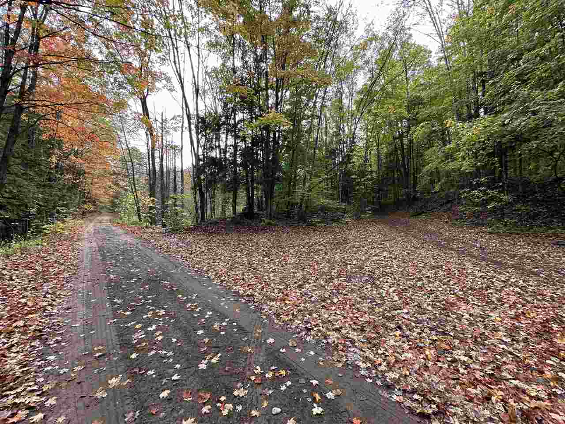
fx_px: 229
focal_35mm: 14
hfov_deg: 102.1
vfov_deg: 85.7
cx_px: 282
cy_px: 212
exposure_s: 1/99
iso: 64
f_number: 2.2
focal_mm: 2.22
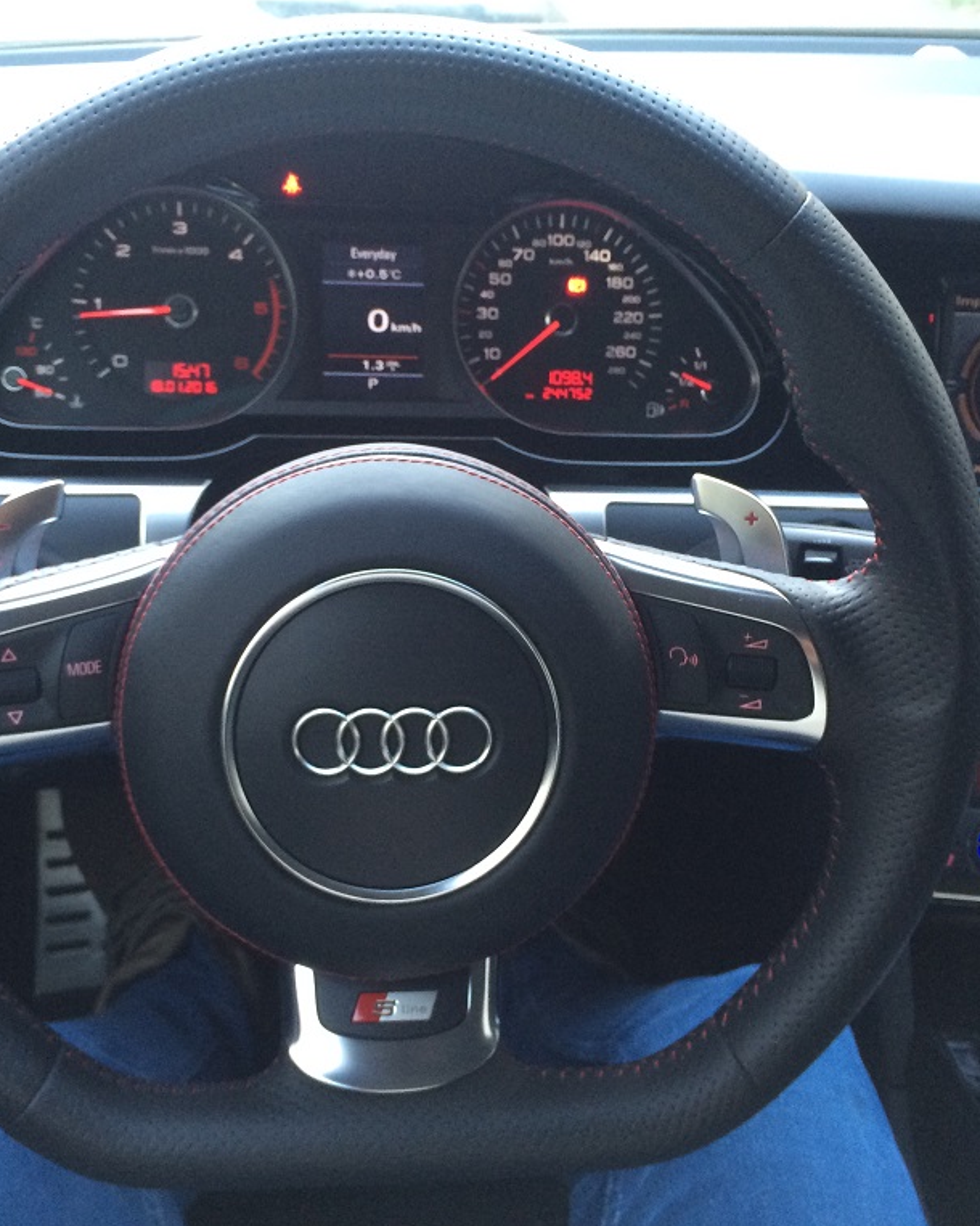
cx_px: 453
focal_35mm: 38
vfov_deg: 47.9
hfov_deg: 39.1
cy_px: 614
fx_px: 1378
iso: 200
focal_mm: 4.15
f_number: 2.2
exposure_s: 1/33
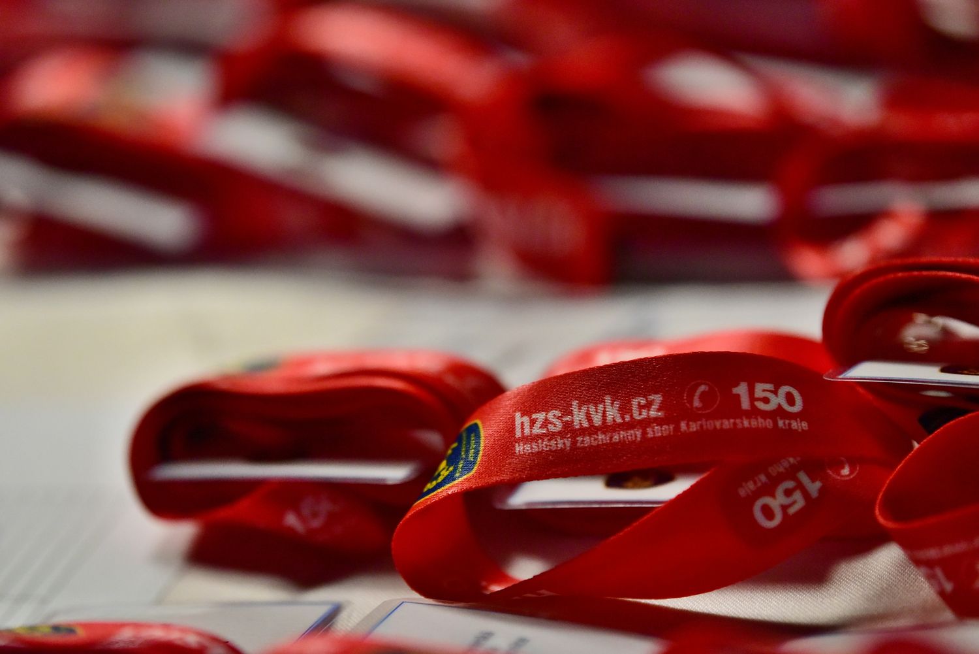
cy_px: 327
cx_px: 490
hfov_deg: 10.3
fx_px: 5440
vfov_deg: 6.9
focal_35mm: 200
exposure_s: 1/200
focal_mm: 200
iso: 6400
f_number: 2.8
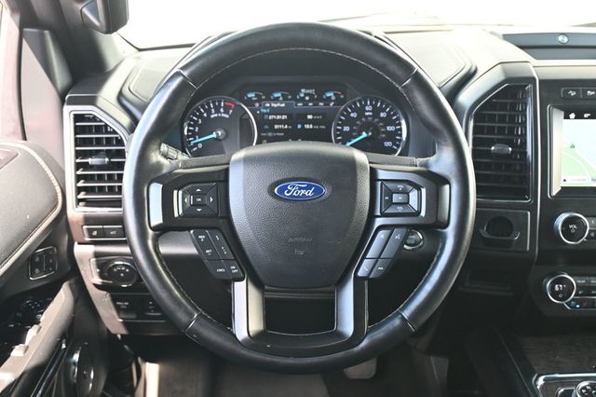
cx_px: 298
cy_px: 198
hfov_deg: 51.3
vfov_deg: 35.5
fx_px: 620
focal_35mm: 38
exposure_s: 1/125
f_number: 4.2
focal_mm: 25
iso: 900
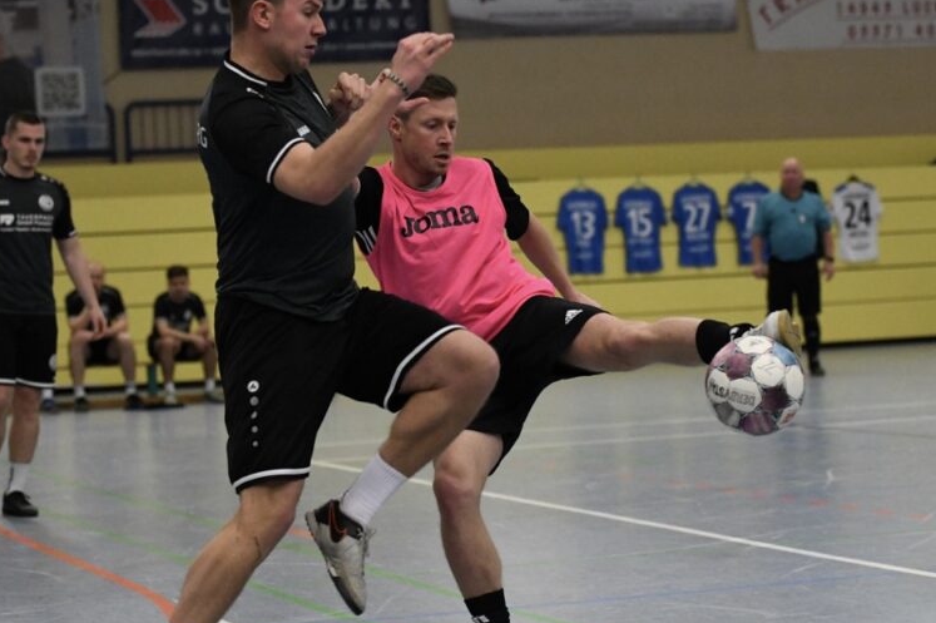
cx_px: 415
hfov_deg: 21.2
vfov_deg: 14.2
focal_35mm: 96
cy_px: 320
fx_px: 2494
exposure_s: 1/1600
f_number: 2.8
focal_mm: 70
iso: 8000
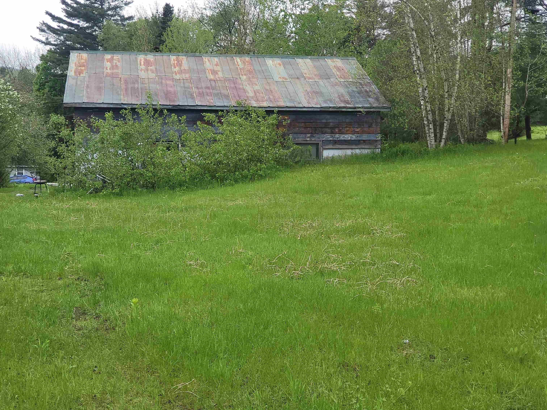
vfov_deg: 27.5
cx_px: 272
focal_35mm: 53
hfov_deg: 36.2
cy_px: 205
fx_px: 838
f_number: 2.4
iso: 25
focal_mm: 6
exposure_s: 1/138
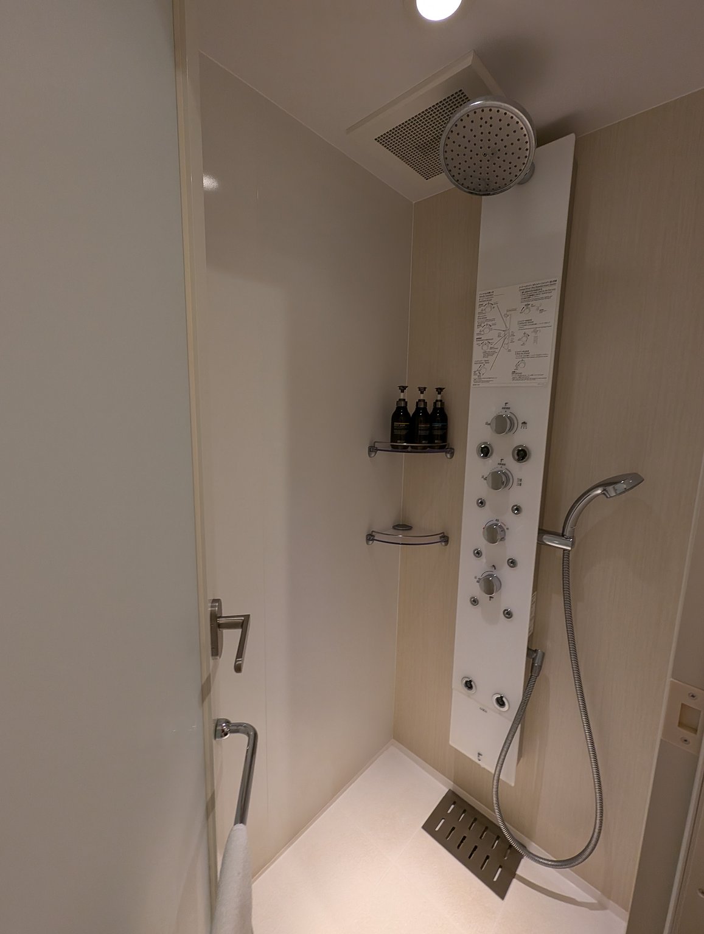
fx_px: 352
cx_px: 352
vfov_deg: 106.1
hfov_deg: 90.1
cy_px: 467
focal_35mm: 13
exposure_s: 1/33.3
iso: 62
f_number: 2.2
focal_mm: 1.95
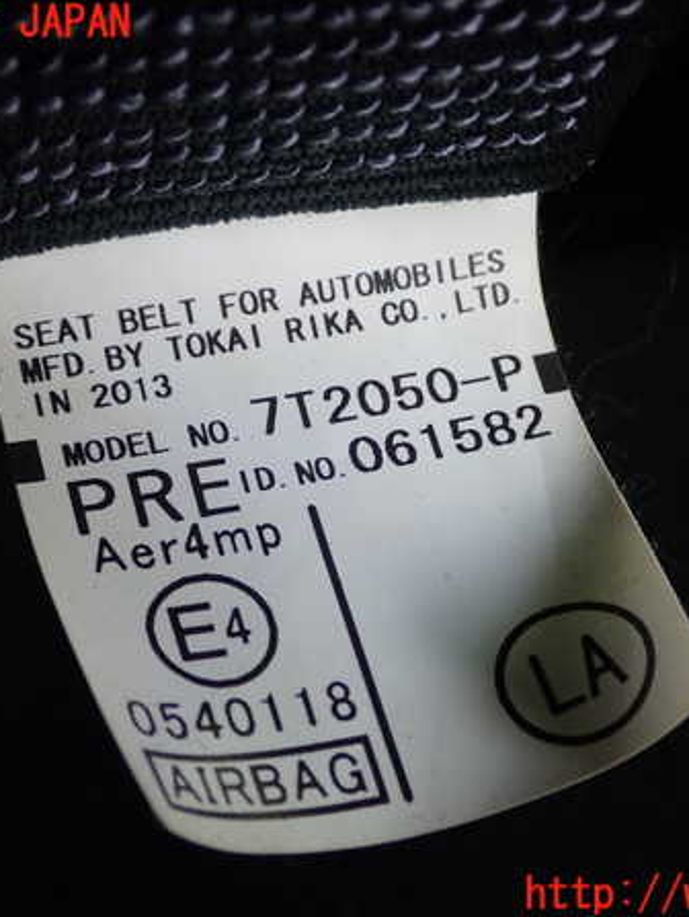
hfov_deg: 24.8
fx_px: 1564
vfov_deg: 32.7
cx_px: 373
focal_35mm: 59
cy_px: 460
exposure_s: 1/50
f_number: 2.9
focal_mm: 7.84
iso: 200
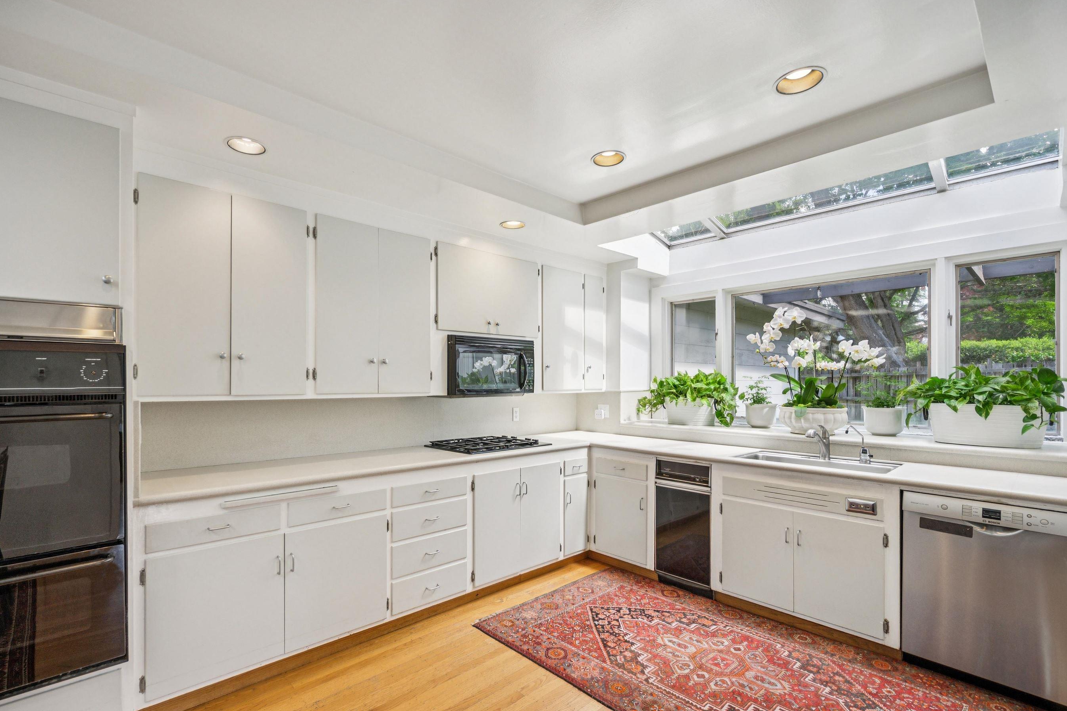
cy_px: 402
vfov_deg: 73.4
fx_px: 474
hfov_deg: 96.4
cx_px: 476
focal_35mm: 16
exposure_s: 1/320
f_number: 4
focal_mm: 14
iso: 400
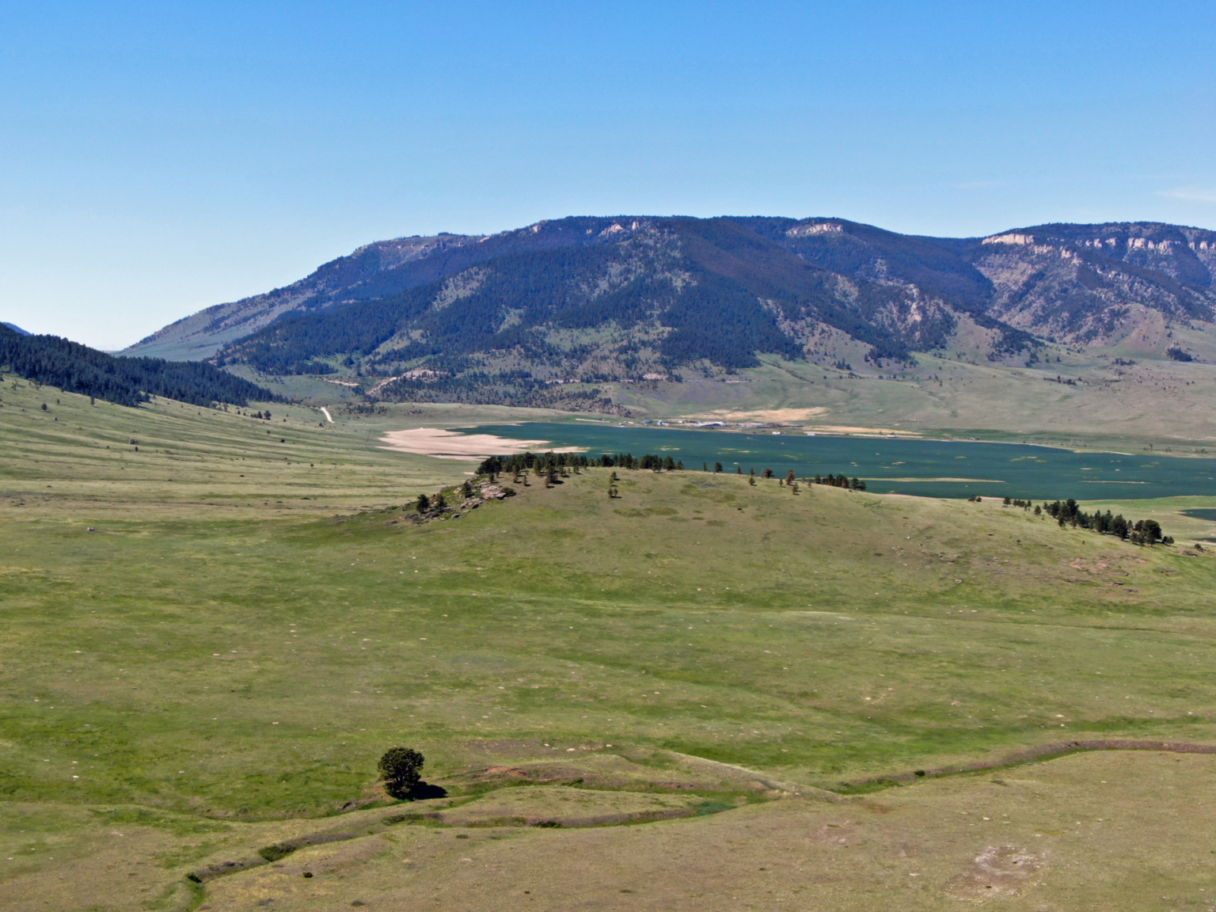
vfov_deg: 30.3
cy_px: 456
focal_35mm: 48
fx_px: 1686
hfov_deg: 39.7
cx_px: 608
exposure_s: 1/500
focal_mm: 8.6
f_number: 3.8
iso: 100
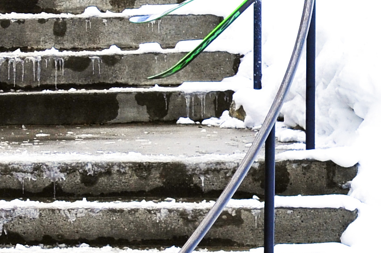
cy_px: -12
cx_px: -288
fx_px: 3975
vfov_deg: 3.6
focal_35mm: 376
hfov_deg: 5.4
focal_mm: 50
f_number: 5
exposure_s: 1/640
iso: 200
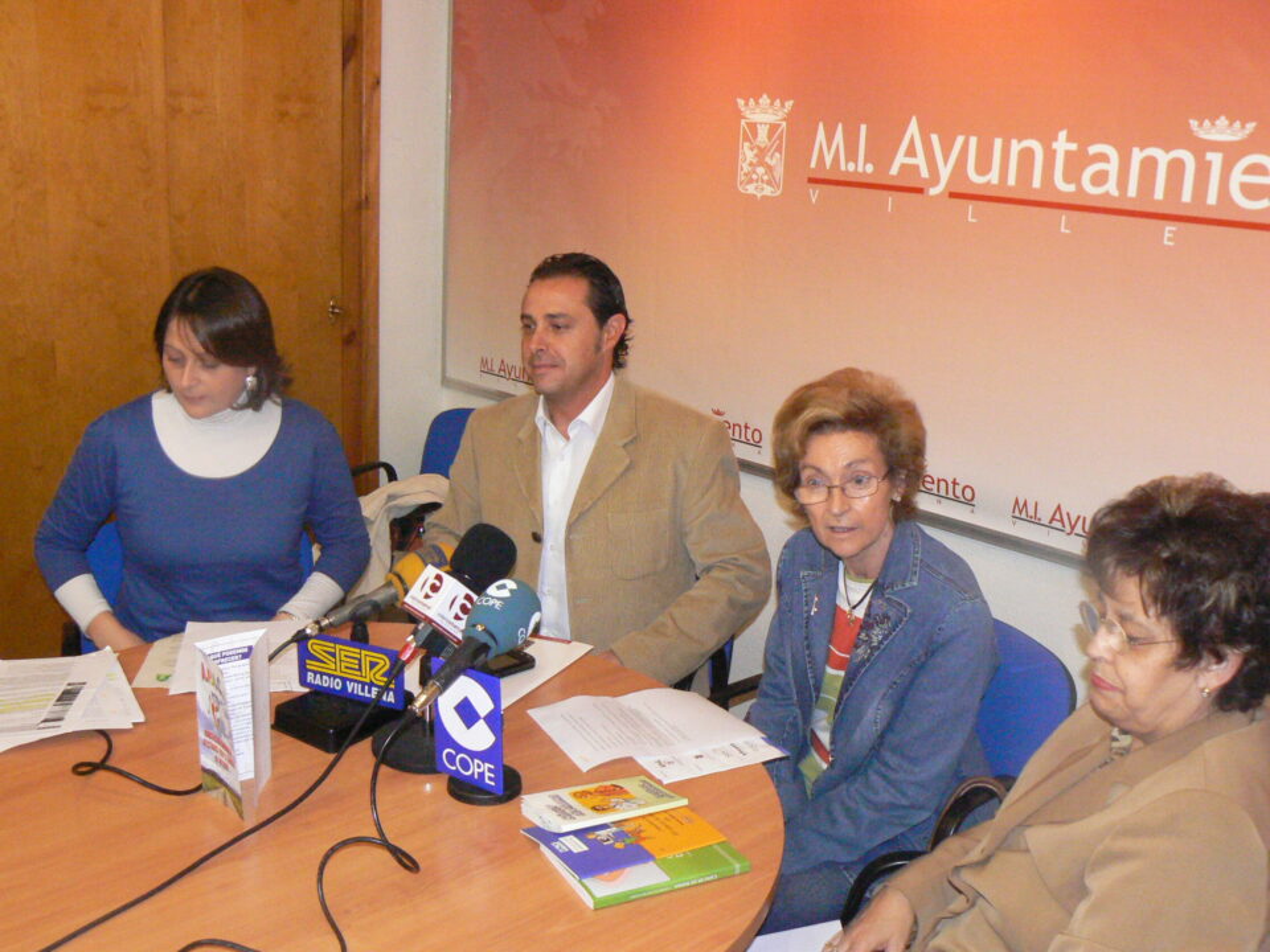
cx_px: 635
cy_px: 476
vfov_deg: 39.7
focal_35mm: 36
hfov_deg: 51.4
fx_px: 1321
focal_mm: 6
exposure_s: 1/30
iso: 400
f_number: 3.6
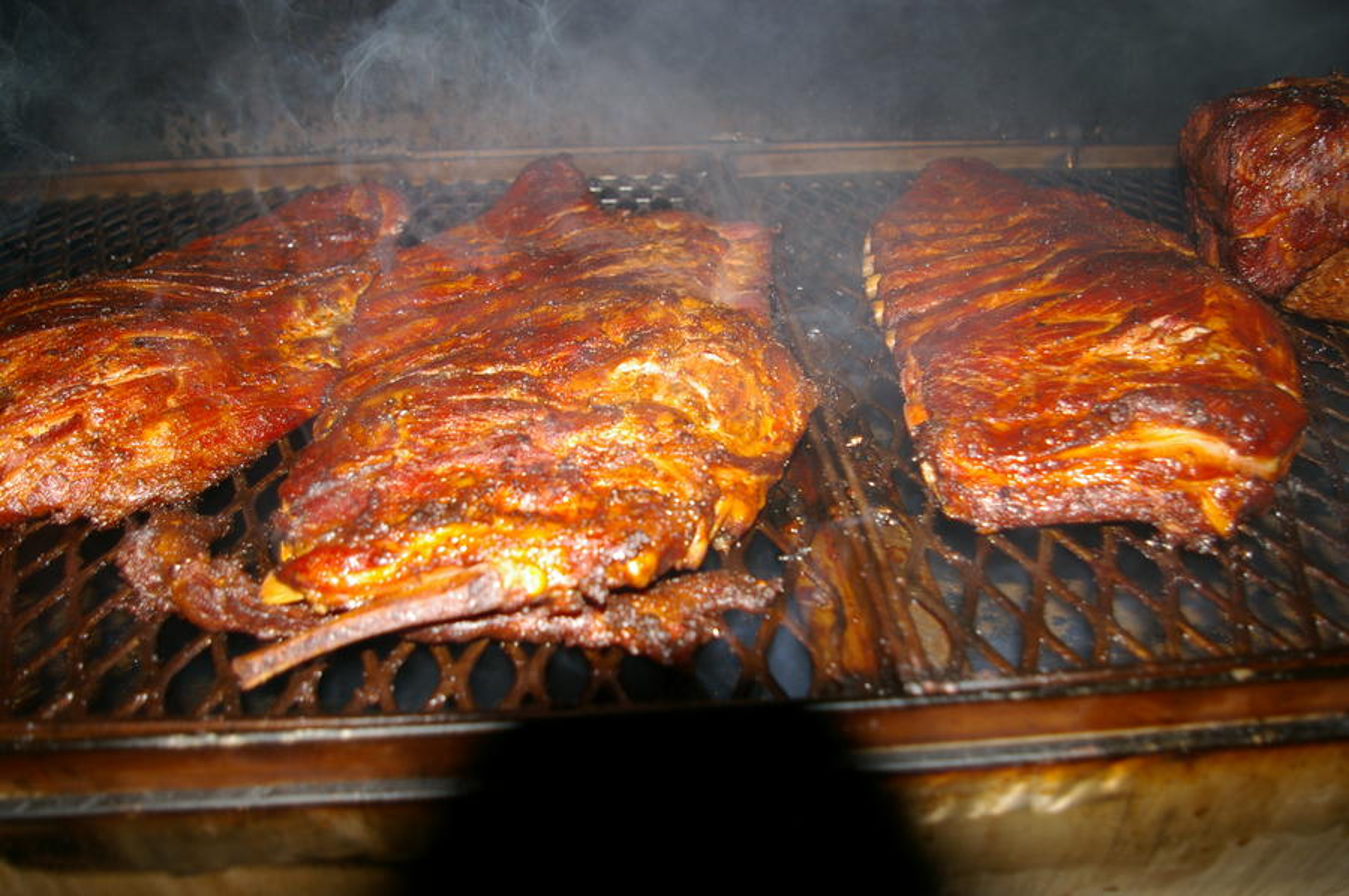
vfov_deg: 47.8
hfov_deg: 67.4
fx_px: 1011
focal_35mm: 27
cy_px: 448
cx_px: 674
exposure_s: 1/30
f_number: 3.5
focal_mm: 18
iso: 200
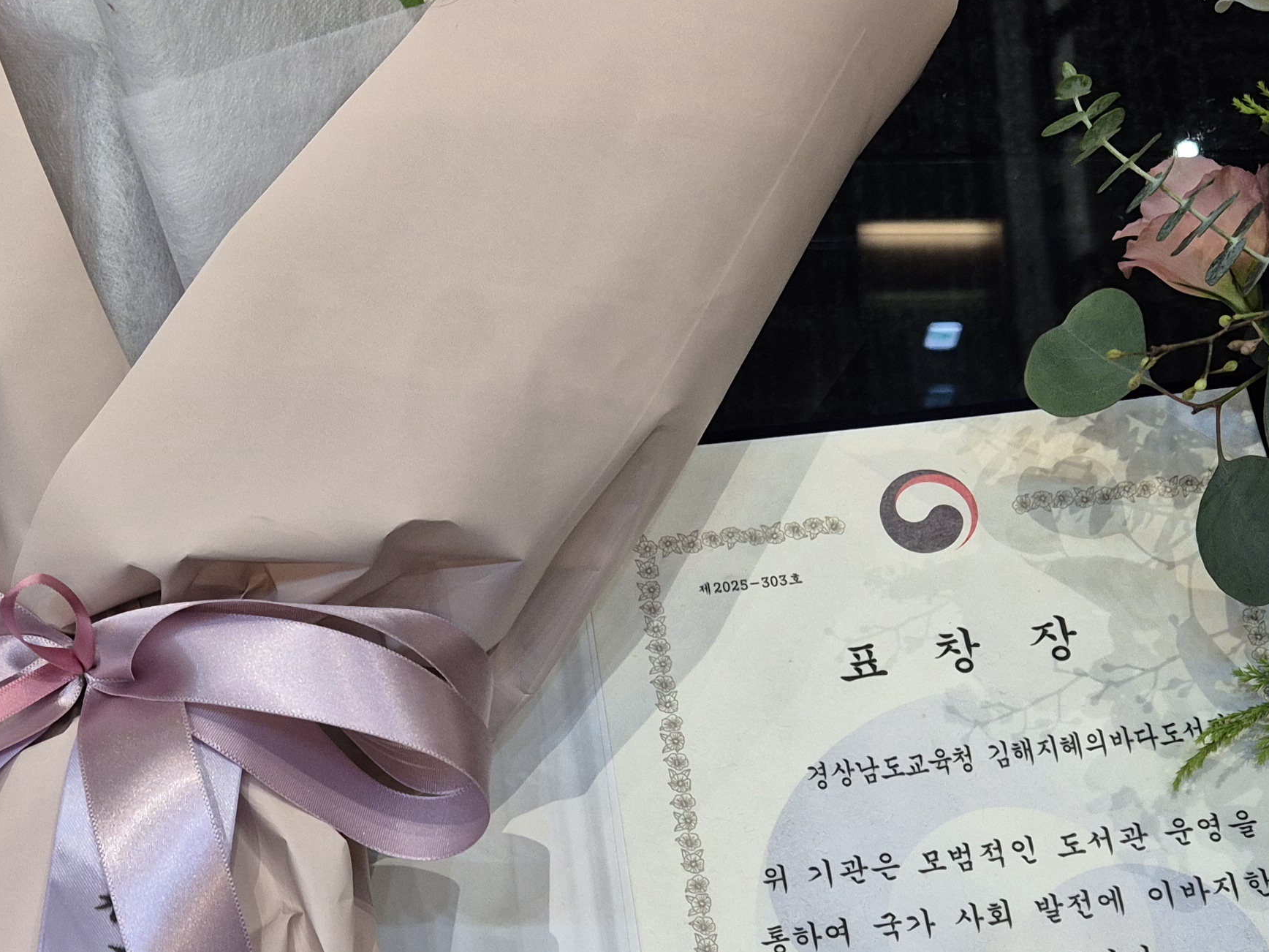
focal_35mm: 53
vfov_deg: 27.3
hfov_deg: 36.0
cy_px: 643
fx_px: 1943
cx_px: 507
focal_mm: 5.4
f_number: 1.8
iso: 320
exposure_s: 1/120
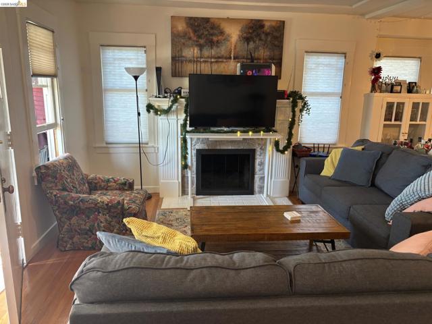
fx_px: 324
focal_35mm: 26
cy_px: 162
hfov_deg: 67.3
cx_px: 216
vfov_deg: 53.1
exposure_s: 1/60
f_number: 1.6
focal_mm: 5.96
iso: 160
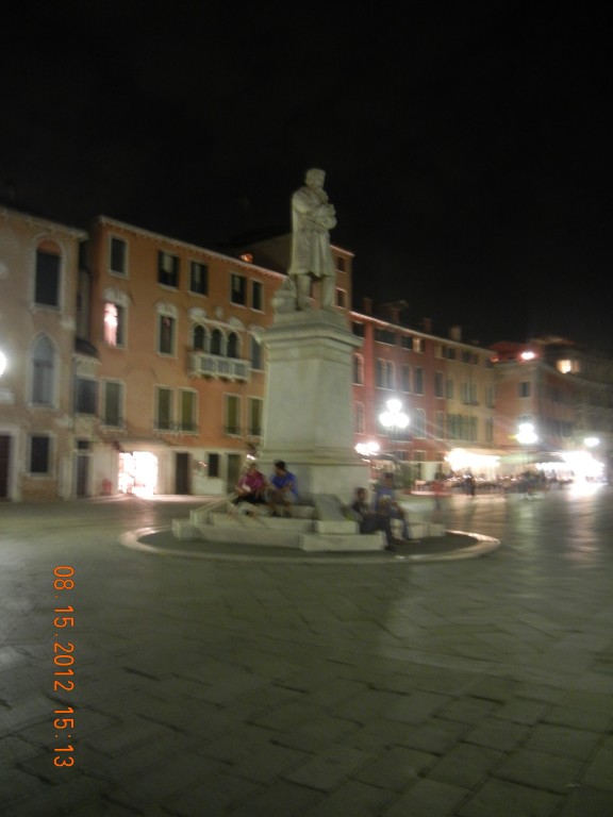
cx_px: 306
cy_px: 408
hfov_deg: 46.8
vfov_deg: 60.0
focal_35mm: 30
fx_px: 708
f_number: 3.5
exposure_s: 1
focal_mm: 5.4
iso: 400
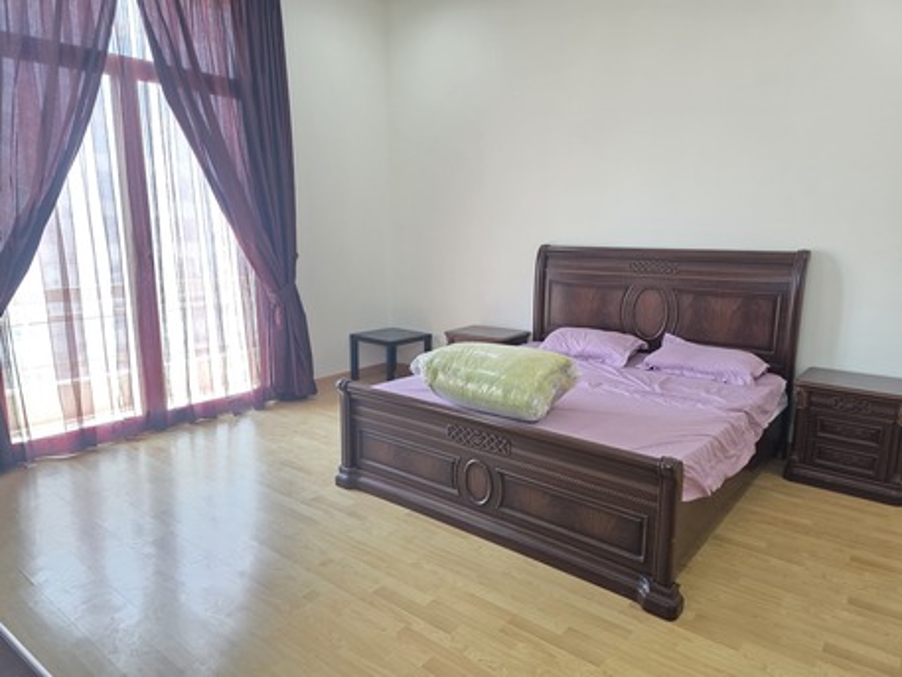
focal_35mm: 23
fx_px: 599
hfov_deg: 73.9
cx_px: 451
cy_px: 338
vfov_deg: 58.9
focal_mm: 6.3
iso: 200
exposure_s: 1/100
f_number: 1.7
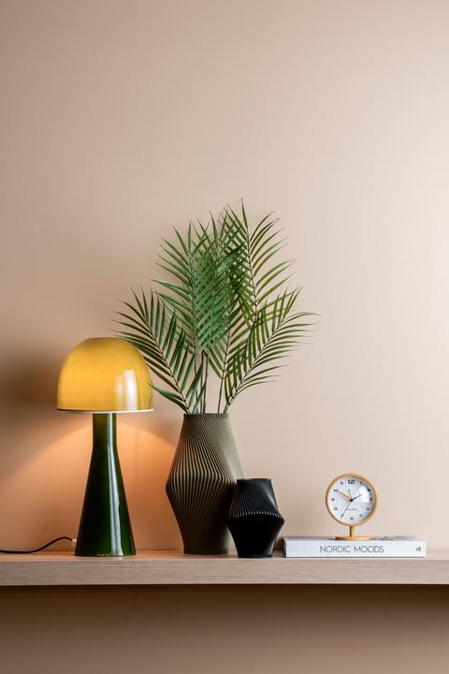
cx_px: 224
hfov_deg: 11.8
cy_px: 337
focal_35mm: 116
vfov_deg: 17.6
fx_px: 2170
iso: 50
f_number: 13
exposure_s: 1.6
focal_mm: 116
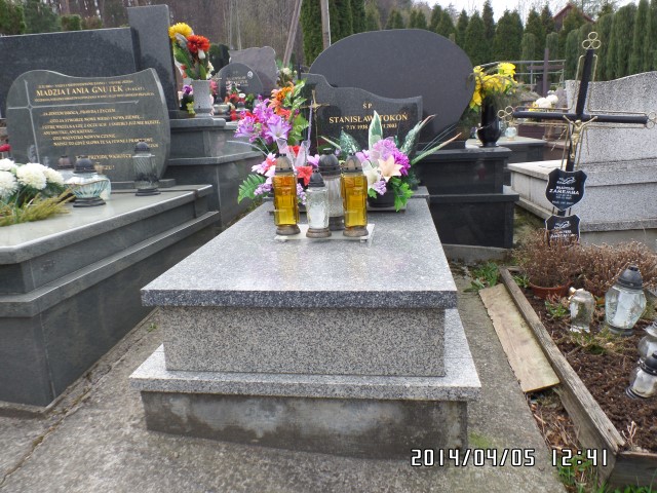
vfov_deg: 49.7
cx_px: 328
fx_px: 531
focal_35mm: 28
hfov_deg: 63.4
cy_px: 246
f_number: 3.3
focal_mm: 5
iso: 100
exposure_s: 1/350
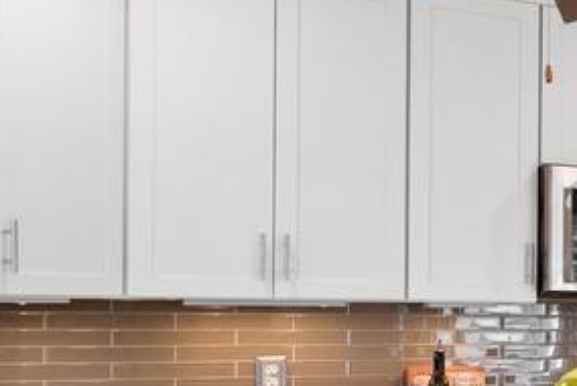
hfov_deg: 17.1
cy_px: 337
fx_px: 1300
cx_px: 1197
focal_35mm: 81
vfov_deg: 16.7
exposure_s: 1/25
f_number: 4
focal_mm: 16
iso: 320
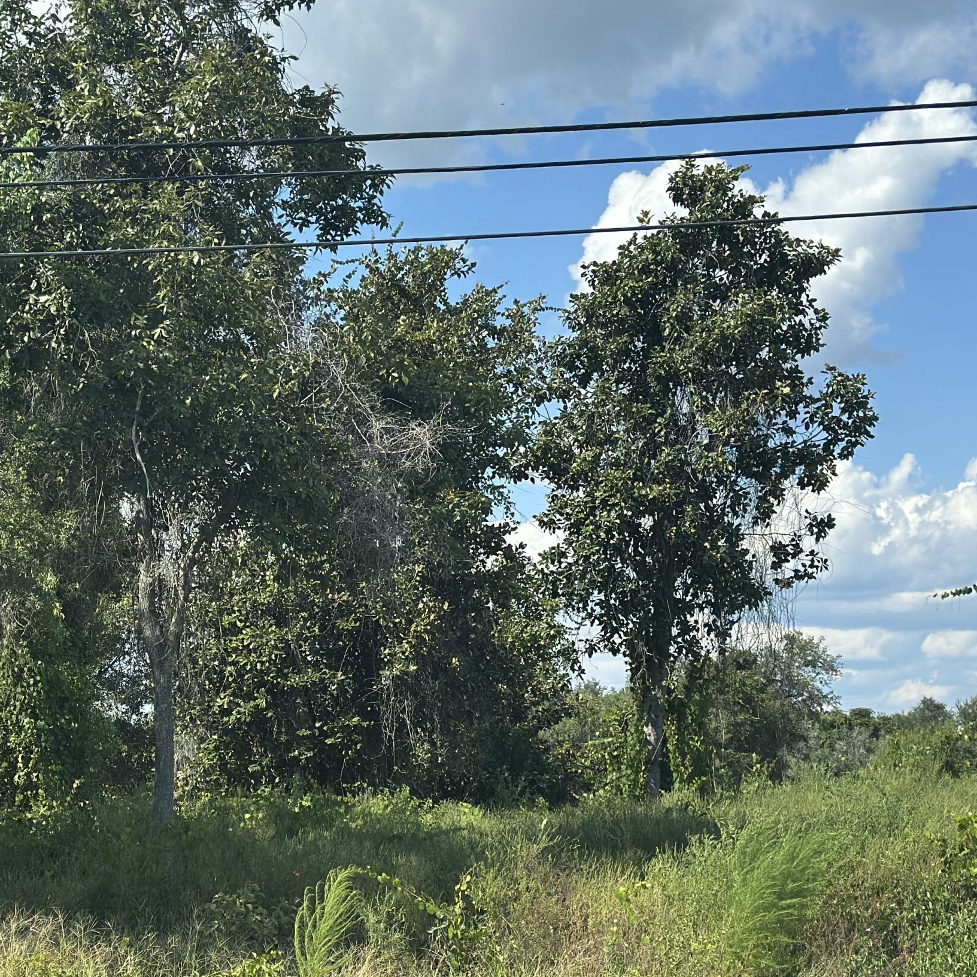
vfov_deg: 22.1
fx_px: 2491
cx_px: 254
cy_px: 672
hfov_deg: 22.0
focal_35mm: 78
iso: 80
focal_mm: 6.86
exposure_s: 1/3472
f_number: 1.78
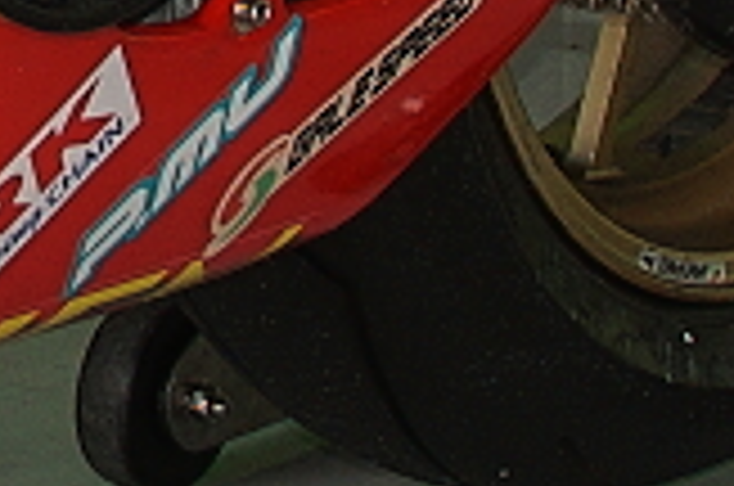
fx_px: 11253
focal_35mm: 553
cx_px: -797
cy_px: -734
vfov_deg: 2.5
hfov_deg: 3.7
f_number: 8
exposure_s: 1/125
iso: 320
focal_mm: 50
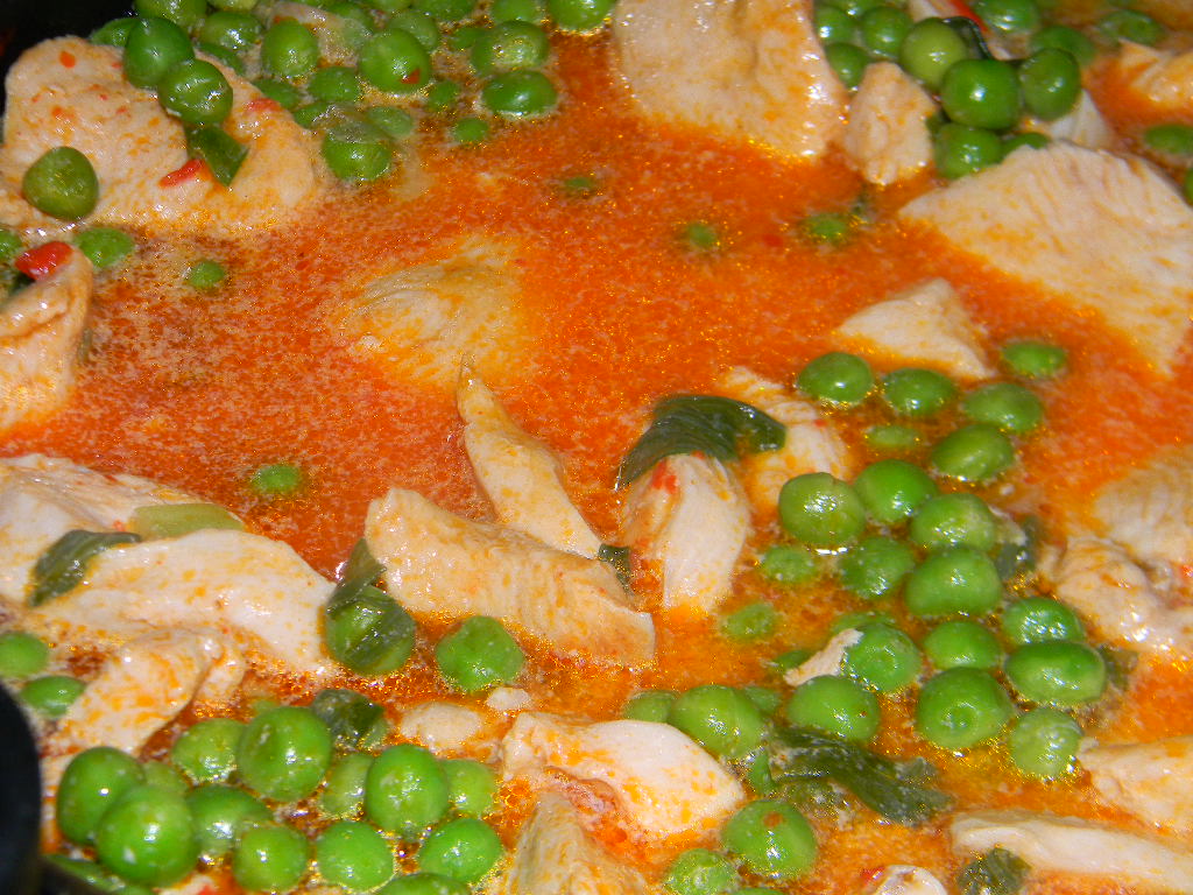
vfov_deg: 17.8
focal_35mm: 83
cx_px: 596
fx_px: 2860
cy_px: 448
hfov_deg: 23.6
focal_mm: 15.1
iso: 200
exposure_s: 1/30
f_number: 4.5
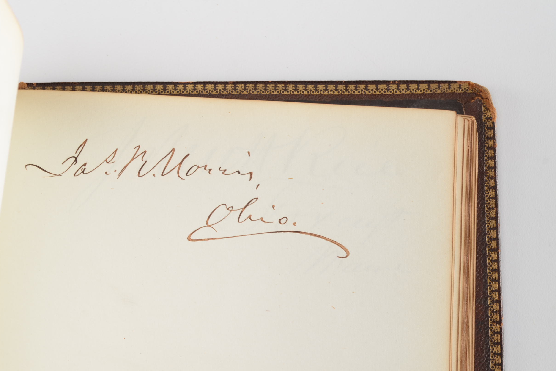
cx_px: 276
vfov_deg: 17.9
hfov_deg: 26.7
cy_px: 185
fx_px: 1174
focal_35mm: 76
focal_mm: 50
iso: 100
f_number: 9
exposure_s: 1/100
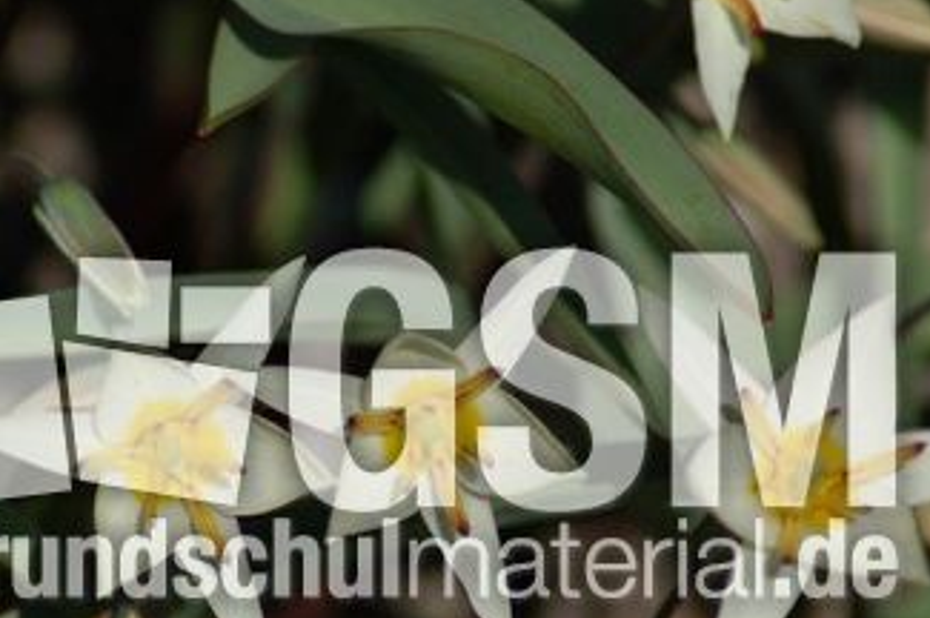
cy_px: 432
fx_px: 18297
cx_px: 409
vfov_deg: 1.9
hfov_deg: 2.9
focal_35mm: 709
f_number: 7.1
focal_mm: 300
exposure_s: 1/3200
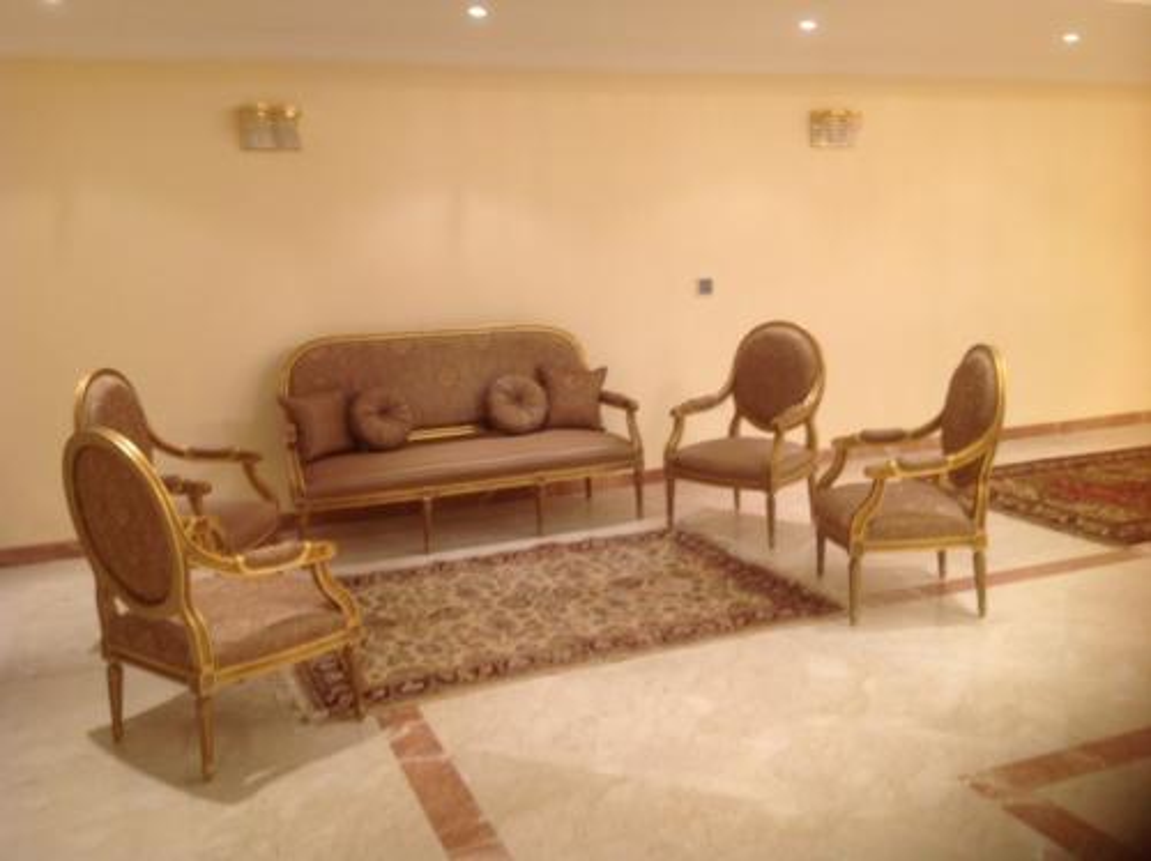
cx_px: 576
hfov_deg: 52.7
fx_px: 1163
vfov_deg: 40.6
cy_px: 430
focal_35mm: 35
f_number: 2.4
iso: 80
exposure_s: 1/20
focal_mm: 4.28
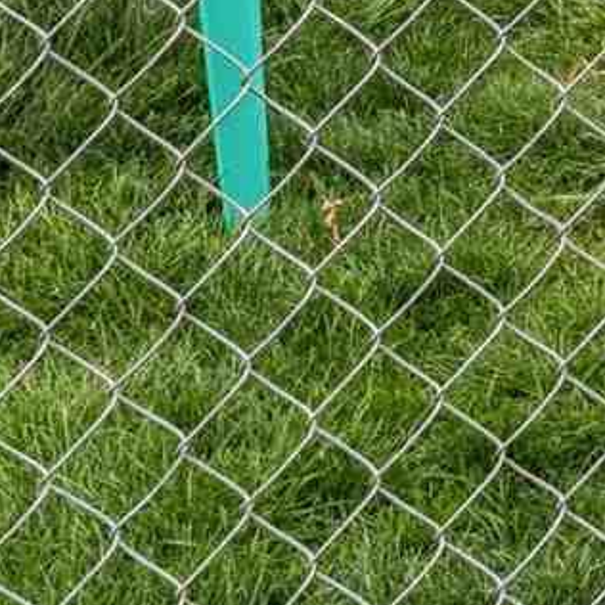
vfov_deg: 8.9
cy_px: -1202
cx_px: 1924
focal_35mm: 159
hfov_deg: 8.7
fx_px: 3153
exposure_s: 1/200
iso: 400
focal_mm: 19.3
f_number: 13
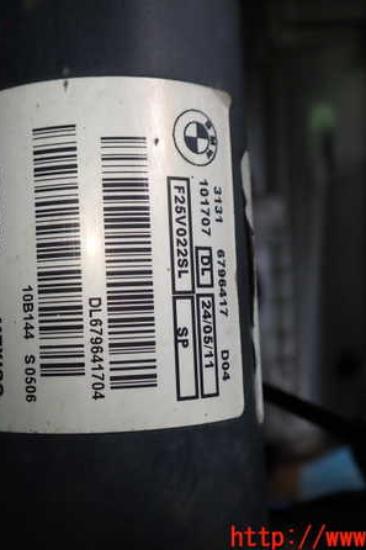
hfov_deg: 31.7
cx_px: 139
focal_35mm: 42
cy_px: 276
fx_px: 641
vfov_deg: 46.4
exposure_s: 1/100
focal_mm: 5.4
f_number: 2.3
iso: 100
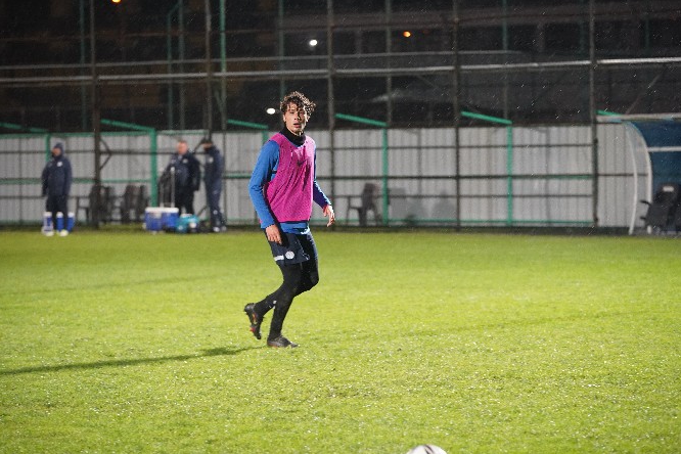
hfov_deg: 13.6
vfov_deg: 9.1
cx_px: 342
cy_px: 226
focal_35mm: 151
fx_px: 2856
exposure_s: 1/250
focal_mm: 150
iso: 5000
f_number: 3.5
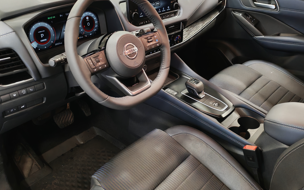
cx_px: 152
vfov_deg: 36.2
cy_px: 78
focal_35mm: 35
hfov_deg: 55.3
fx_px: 290
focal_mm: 6.12
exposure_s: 1/50
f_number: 1.9
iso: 2000
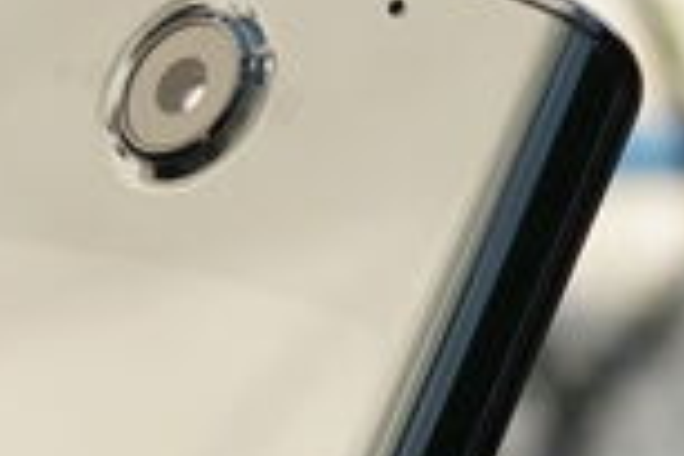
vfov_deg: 5.7
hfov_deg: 8.7
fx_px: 4408
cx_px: -266
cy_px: 1091
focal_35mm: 232
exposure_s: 1/160
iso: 250
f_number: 7.1
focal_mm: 37
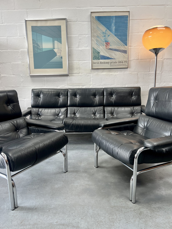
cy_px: 114
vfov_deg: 67.3
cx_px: 86
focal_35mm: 26
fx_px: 172
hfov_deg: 53.1
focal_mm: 5.7
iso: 80
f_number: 1.5
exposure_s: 1/100
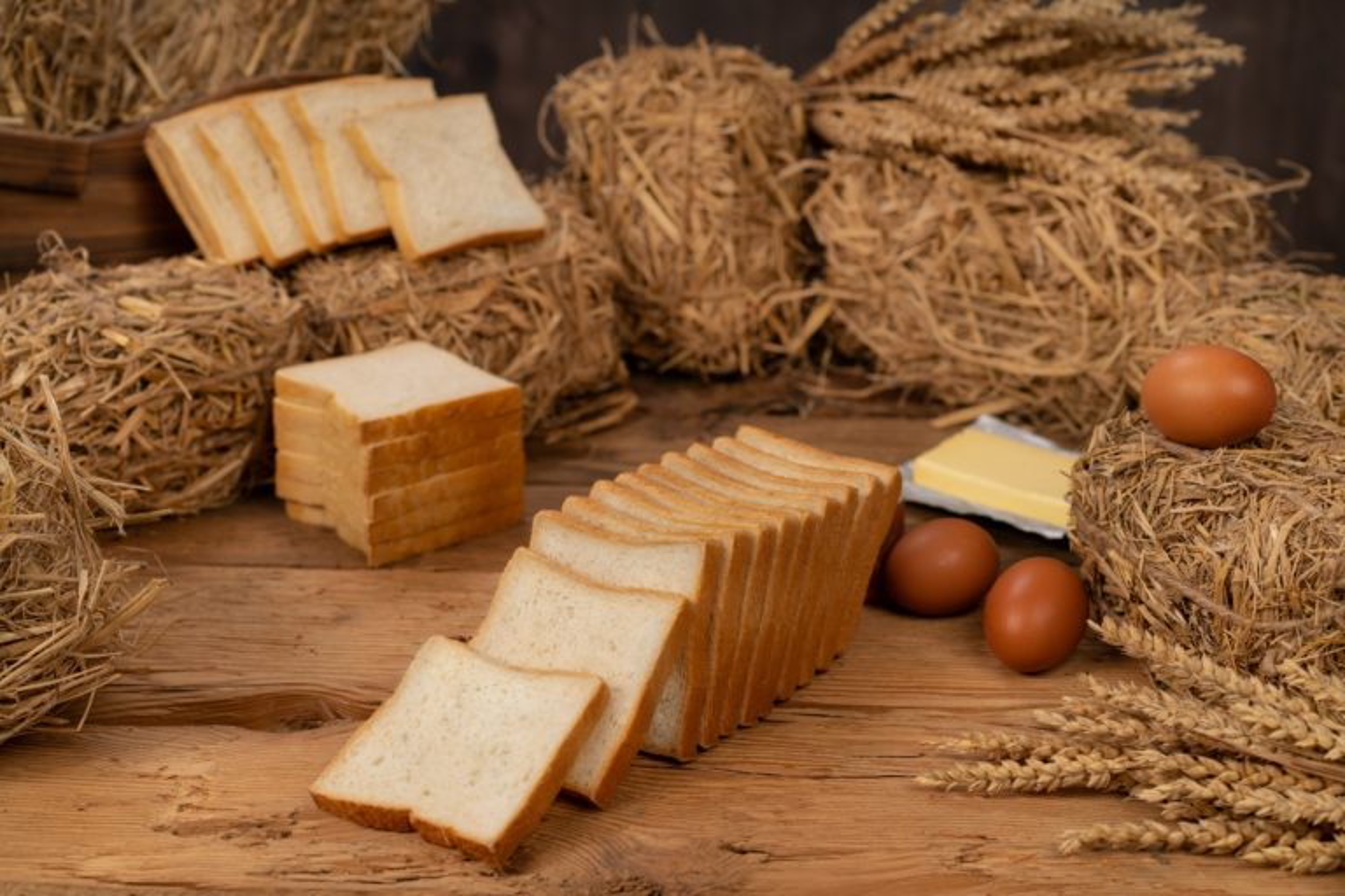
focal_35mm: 55
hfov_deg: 36.2
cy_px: 448
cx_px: 672
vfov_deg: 24.6
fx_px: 2055
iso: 100
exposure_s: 1/250
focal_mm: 55
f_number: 4.5
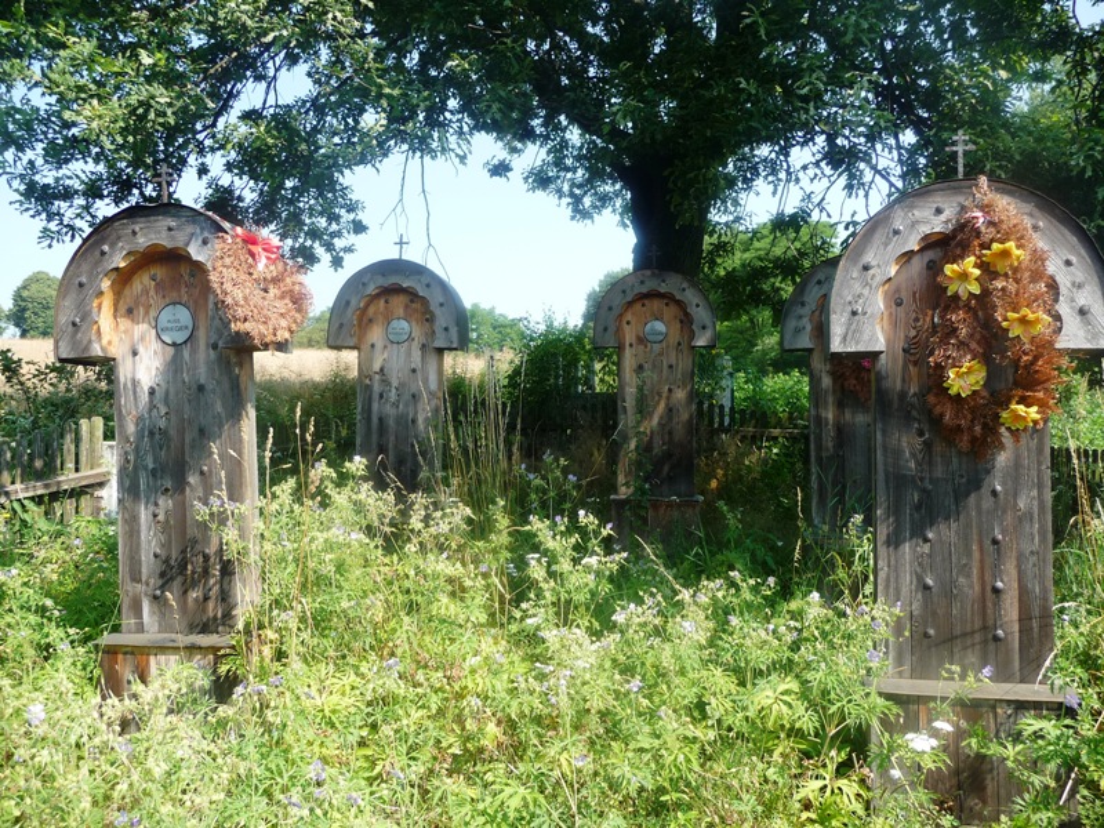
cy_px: 414
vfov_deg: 49.7
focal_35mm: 28
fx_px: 893
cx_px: 552
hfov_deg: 63.4
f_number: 3.3
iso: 100
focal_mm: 4.7
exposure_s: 1/320
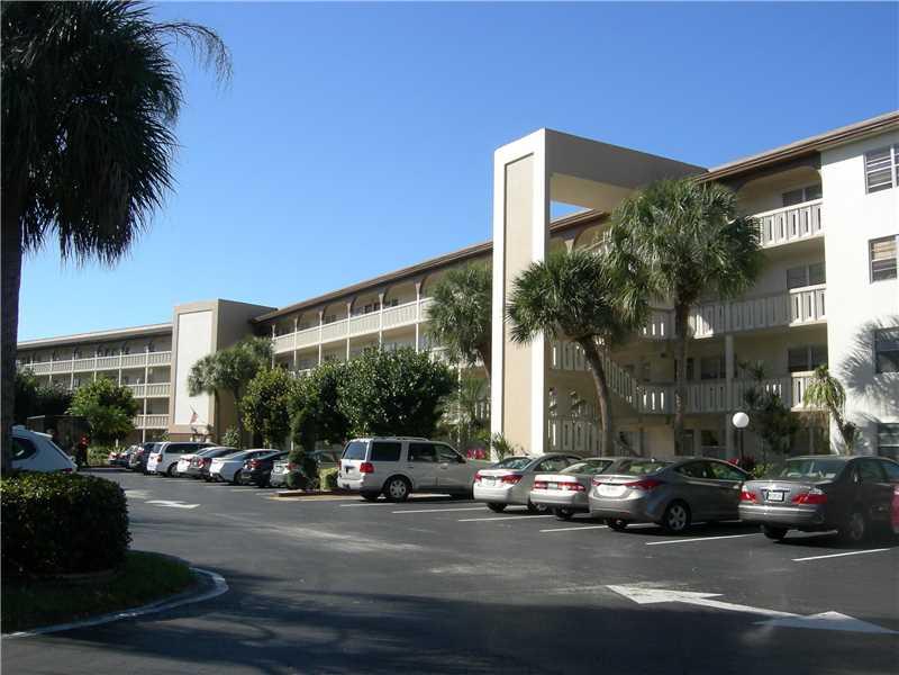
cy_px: 338
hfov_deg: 51.4
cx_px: 450
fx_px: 935
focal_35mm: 36
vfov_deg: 39.7
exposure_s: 1/216
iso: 64
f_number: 6.8
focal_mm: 7.5
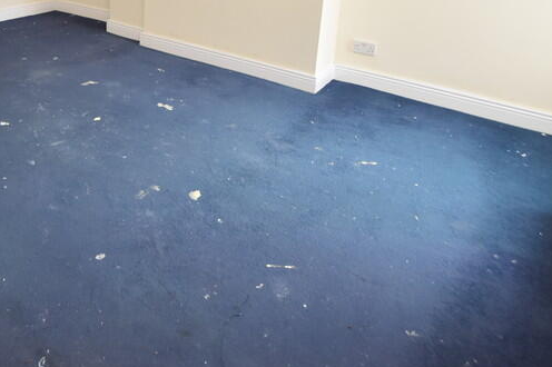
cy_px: 5
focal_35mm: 31
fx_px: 475
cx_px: 122
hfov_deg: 56.6
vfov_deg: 37.9
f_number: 4.5
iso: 800
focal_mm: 10
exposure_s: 1/80
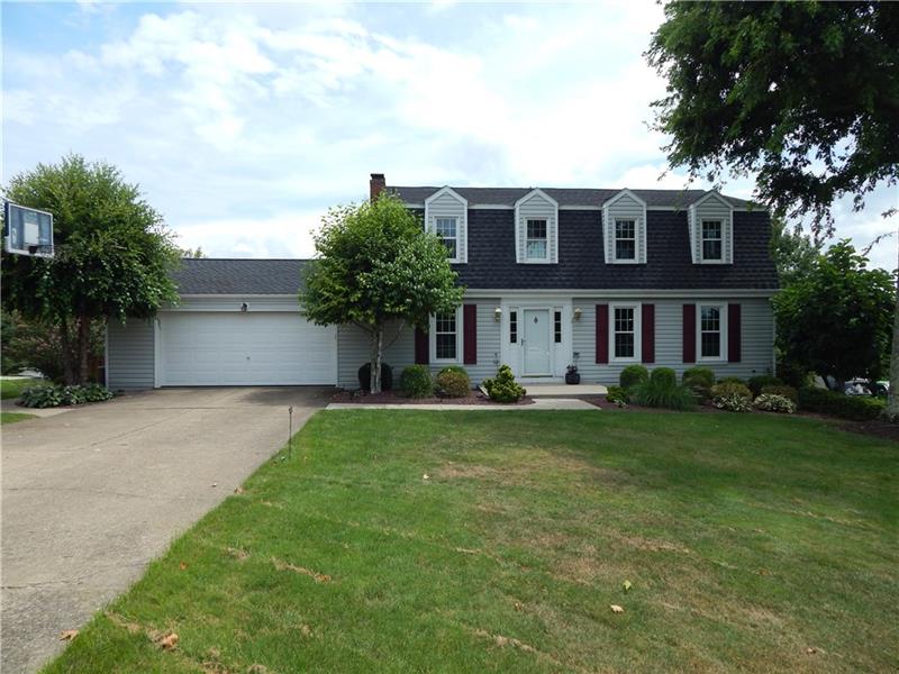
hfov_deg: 73.9
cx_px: 450
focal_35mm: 23
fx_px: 597
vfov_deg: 58.9
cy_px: 337
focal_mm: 4
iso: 125
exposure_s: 1/500
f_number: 6
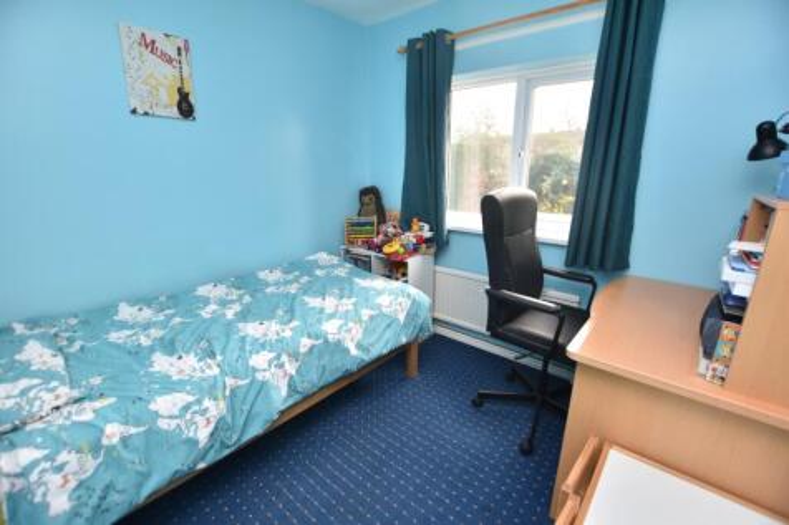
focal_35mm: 15
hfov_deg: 100.4
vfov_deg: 77.3
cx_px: 394
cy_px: 262
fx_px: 329
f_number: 3.5
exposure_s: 1/40
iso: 100
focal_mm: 10
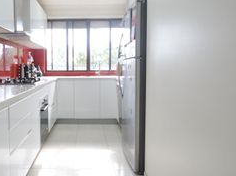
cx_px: 79
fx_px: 198
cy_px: 76
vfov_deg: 48.0
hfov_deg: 60.3
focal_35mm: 29
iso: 320
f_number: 8
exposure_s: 1/25
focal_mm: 10
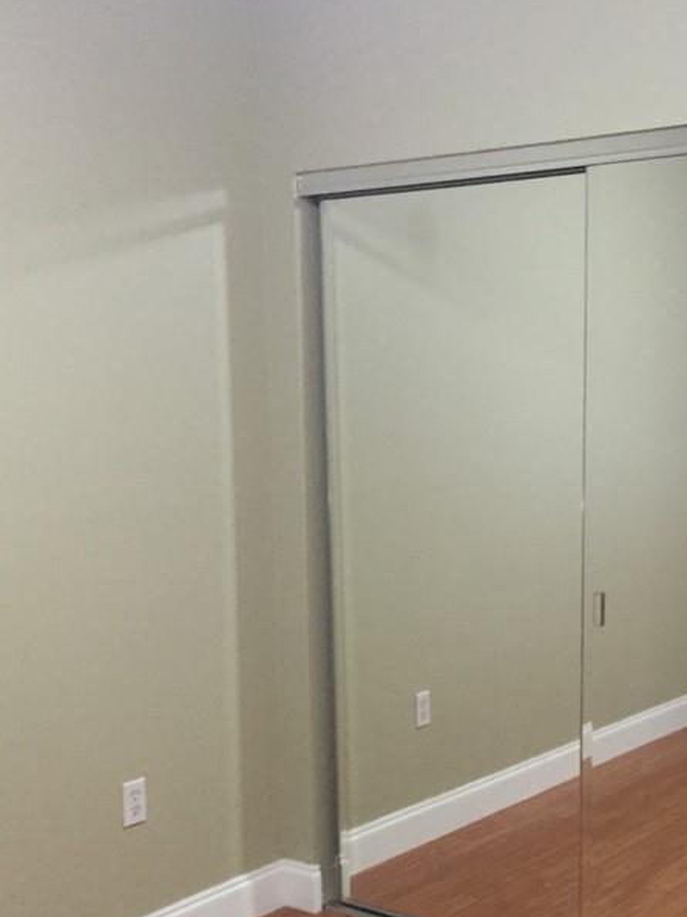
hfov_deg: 28.9
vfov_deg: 37.9
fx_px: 1324
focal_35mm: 50
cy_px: 585
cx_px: 457
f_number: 2.2
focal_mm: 4.15
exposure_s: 1/30
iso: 250
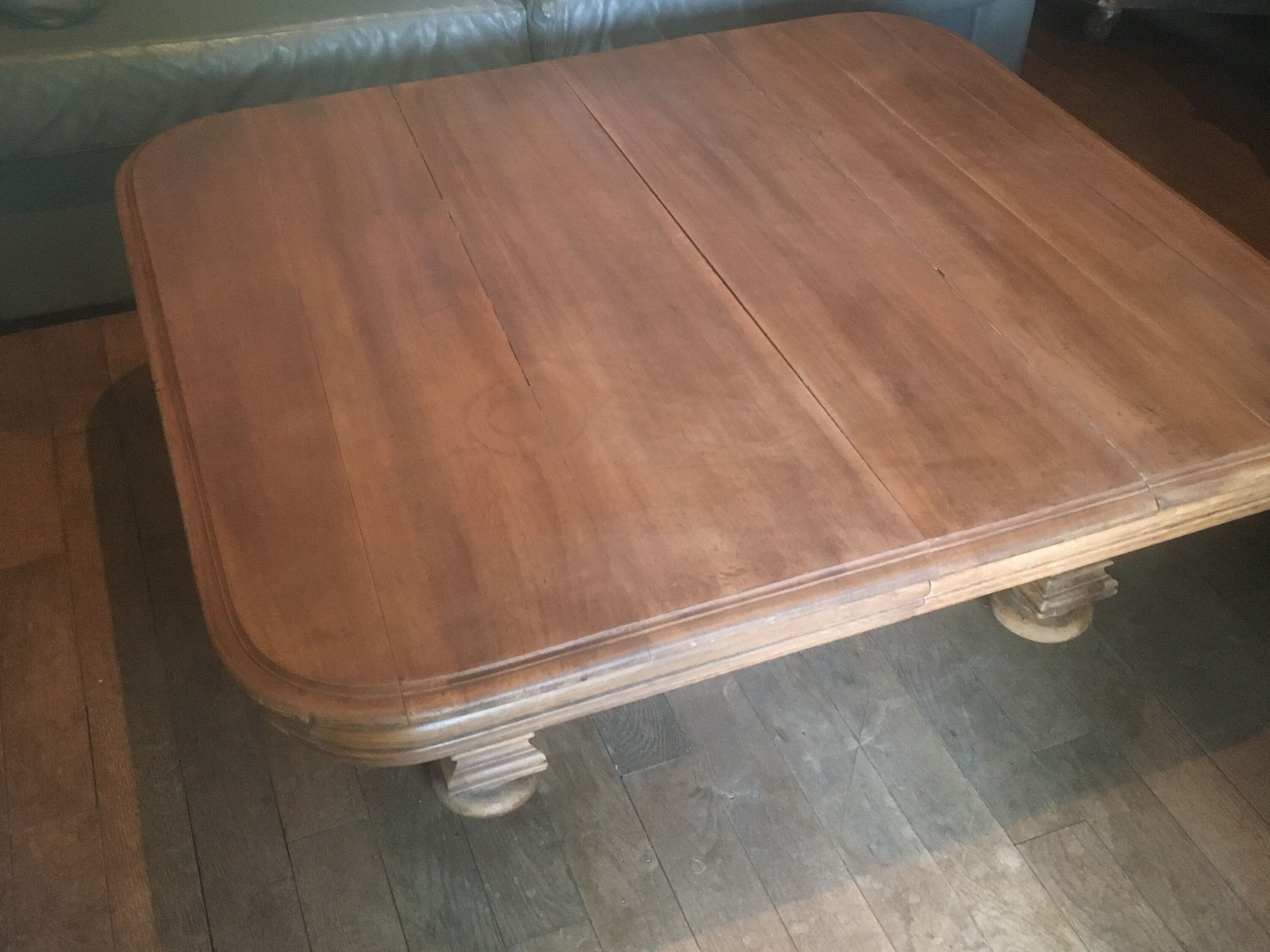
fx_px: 1431
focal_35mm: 39
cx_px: 633
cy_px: 391
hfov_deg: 47.9
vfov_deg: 36.7
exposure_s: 1/25
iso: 200
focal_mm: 4.15
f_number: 2.2
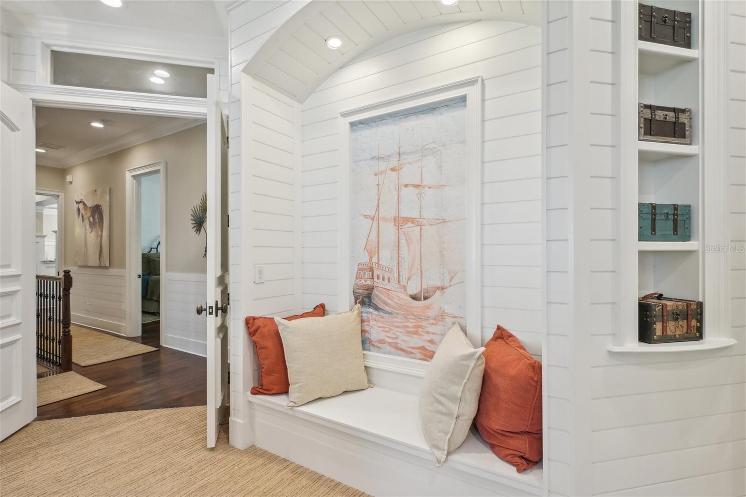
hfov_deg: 95.0
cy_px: 248
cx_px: 373
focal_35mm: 16
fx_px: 342
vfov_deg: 72.0
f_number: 8
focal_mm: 16.5
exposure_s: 1/10
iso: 400
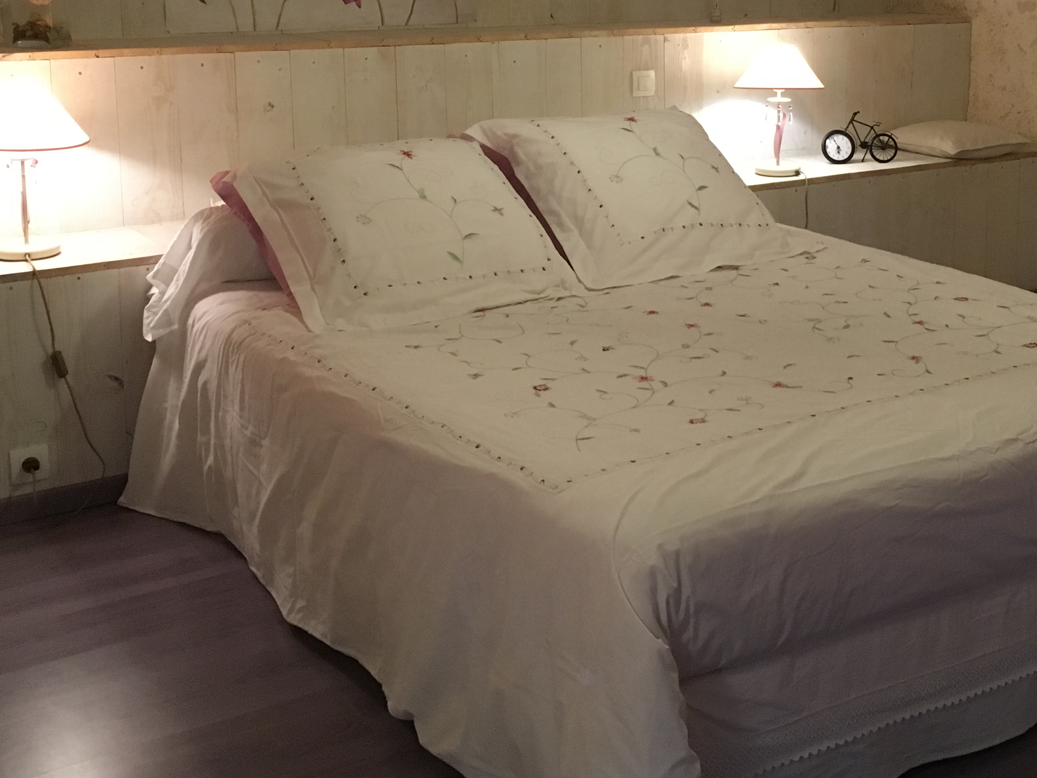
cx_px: 677
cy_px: 168
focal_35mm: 49
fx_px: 1468
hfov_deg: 38.5
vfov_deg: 29.1
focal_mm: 4.15
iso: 200
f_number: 2.2
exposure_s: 1/25
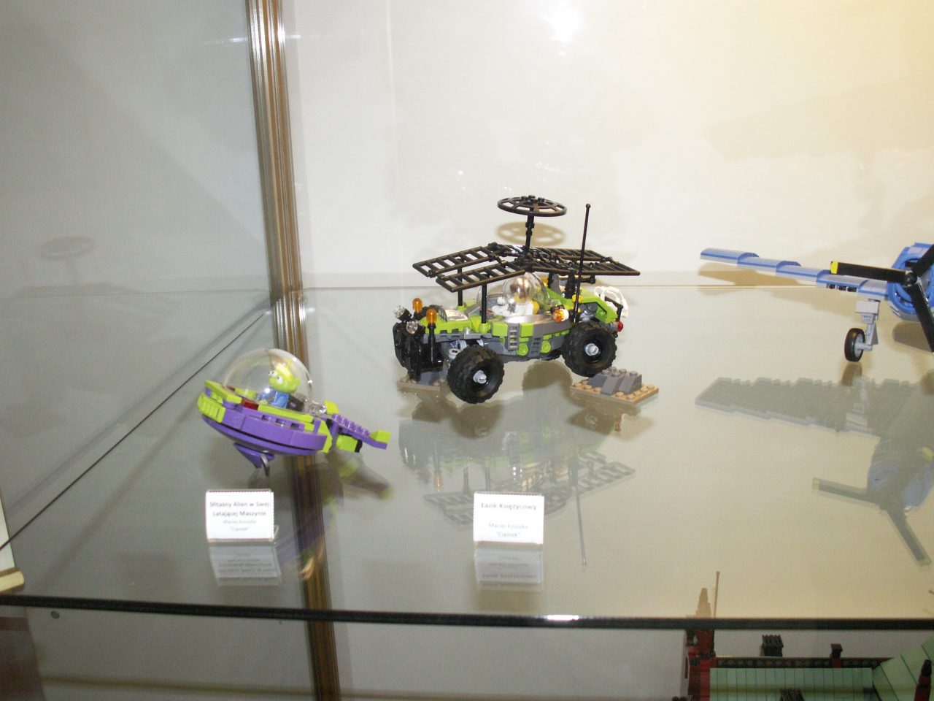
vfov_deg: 40.7
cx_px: 467
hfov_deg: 52.6
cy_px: 350
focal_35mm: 35
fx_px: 944
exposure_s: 1/60
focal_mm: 5.86
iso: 160
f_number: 2.8
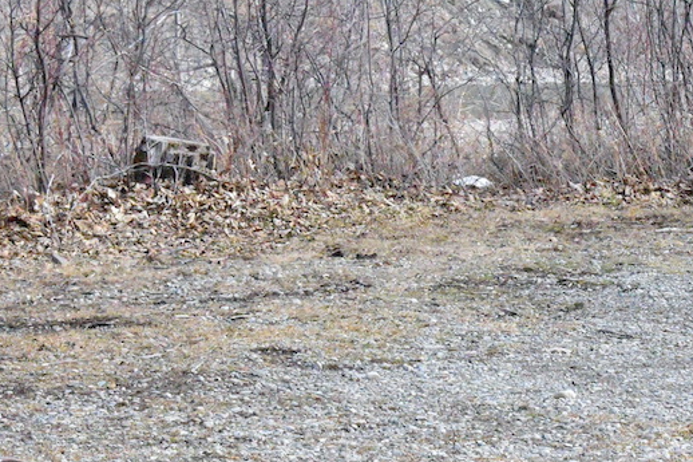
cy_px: 178
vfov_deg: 7.2
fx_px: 3678
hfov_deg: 10.6
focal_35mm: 191
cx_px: 734
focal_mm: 55
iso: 16000
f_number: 11
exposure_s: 1/4000
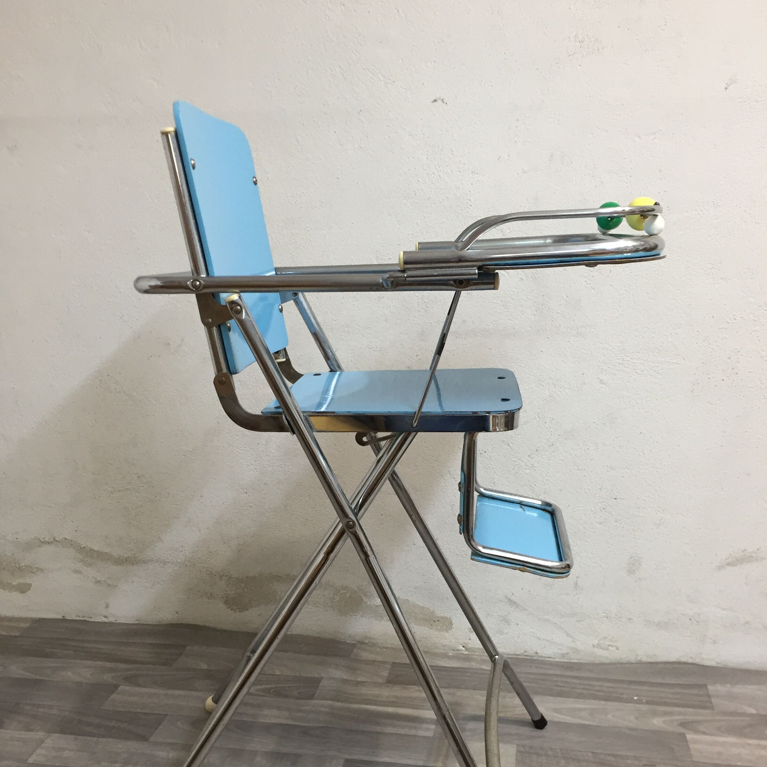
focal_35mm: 35
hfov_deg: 47.2
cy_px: 469
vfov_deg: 46.9
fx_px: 877
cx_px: 392
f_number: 2.2
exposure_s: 1/33
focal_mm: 4.15
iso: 125
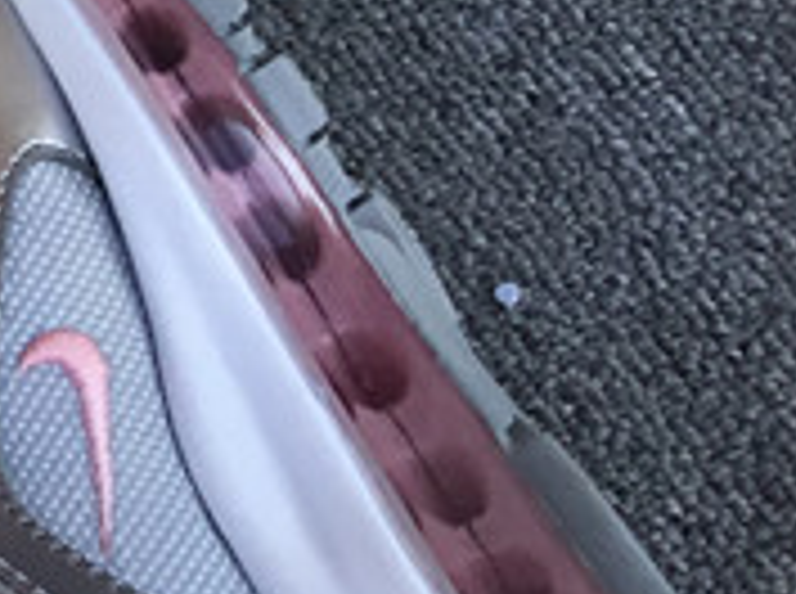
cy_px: -542
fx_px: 3626
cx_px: -971
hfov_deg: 11.0
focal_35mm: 158
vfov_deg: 8.9
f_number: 2.4
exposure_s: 1/238
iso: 25
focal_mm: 3.3
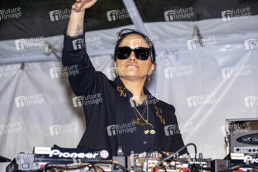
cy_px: 86
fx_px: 681
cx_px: 129
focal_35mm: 95
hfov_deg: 21.5
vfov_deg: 14.4
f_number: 5.6
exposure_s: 1/200
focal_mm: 95
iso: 800
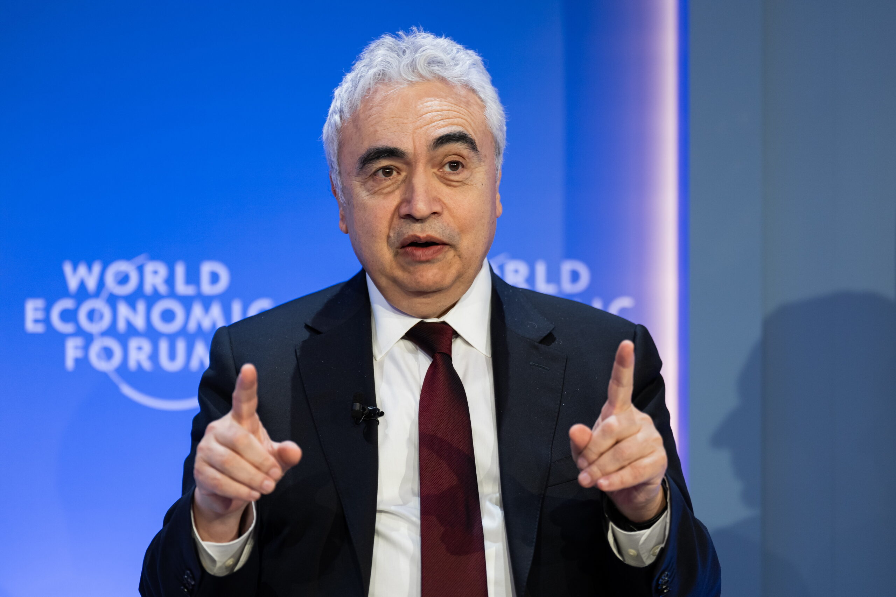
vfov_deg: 12.0
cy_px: 298
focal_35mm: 114
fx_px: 2837
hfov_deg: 17.9
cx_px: 448
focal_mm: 114
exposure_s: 1/125
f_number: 2.8
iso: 320
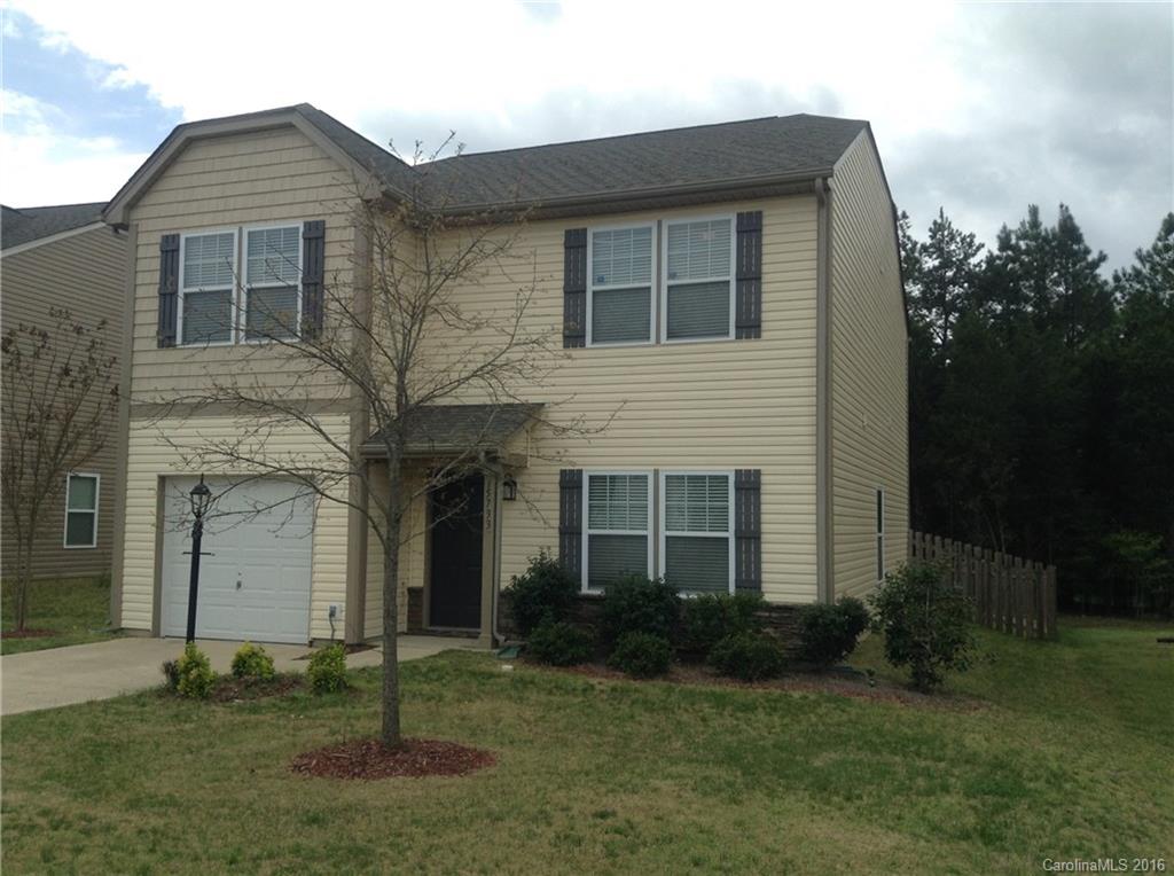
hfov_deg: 55.4
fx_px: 1117
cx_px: 587
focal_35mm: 33
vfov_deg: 42.8
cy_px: 438
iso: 25
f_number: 2.4
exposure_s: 1/950
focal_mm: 3.3
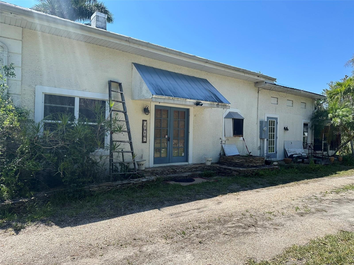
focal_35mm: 24
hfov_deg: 71.6
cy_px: 132
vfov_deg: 56.8
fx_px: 245
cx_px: 177
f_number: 1.78
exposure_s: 1/3155
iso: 80
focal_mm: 6.86
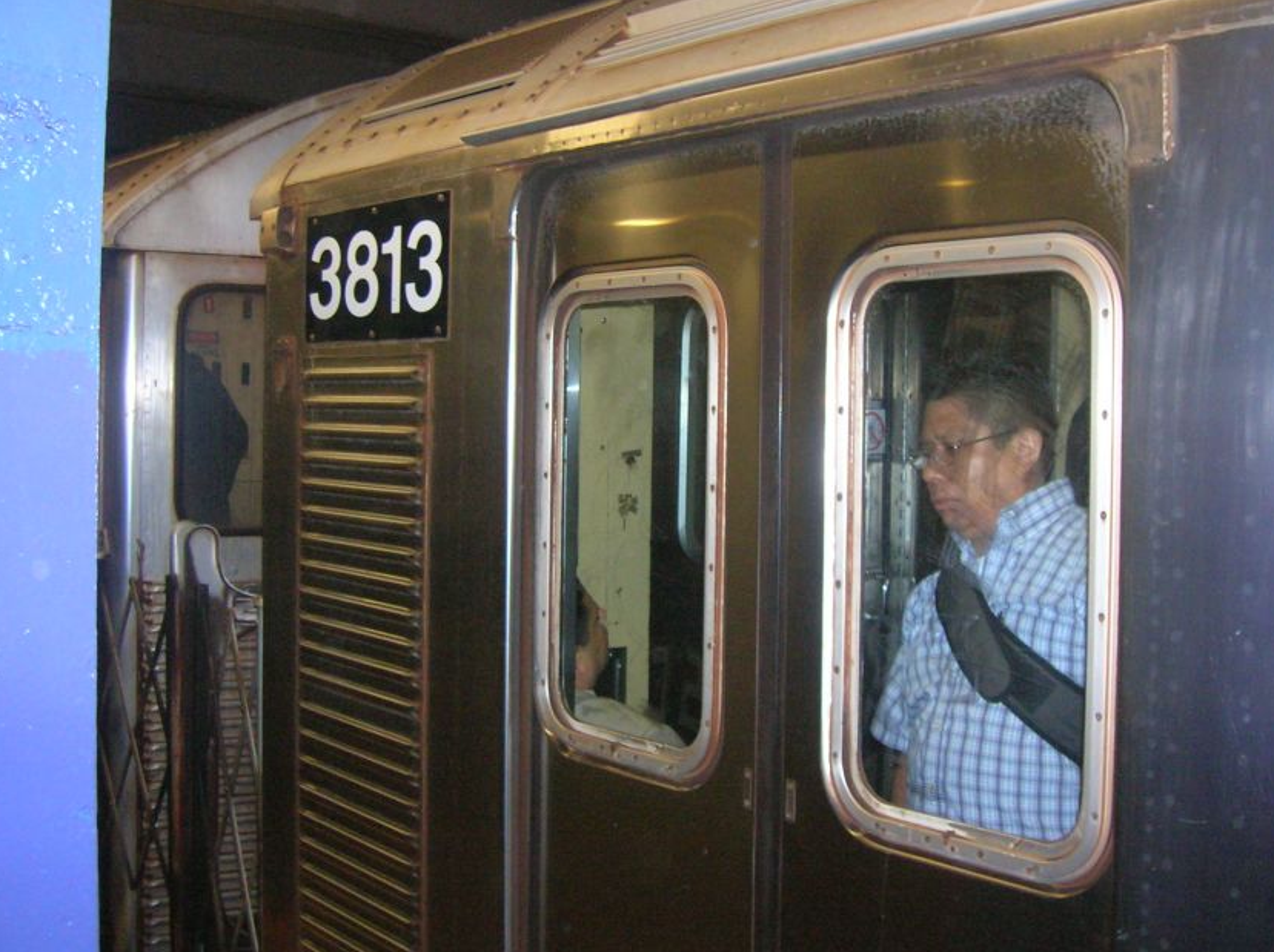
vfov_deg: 34.2
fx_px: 1544
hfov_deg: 44.8
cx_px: 681
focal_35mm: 42
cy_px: 385
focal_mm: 5.7
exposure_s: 1/60.1
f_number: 2.9
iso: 188
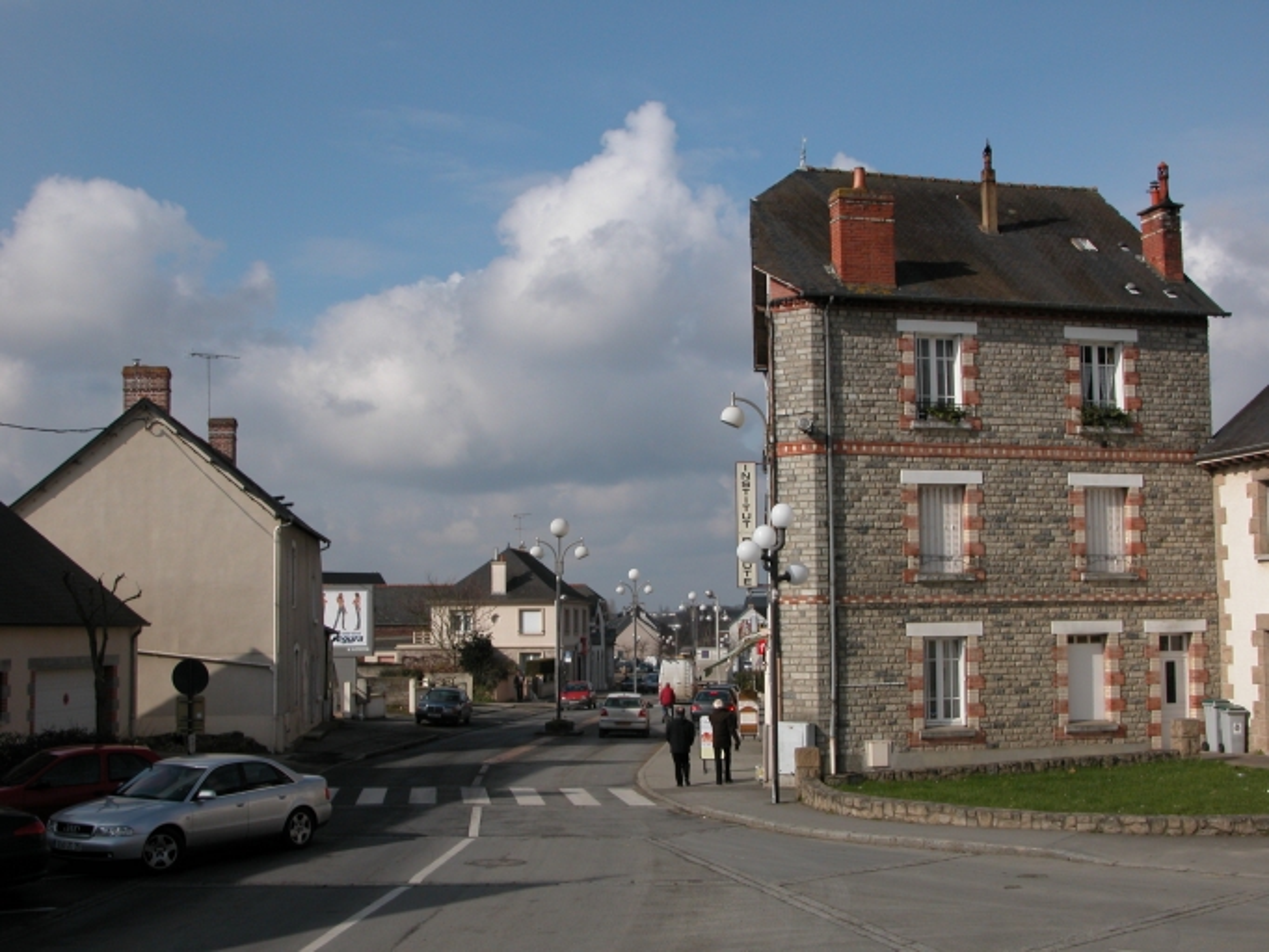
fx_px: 1687
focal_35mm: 46
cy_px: 476
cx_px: 634
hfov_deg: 41.2
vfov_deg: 31.5
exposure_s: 1/524
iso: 100
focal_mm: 11.6
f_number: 7.5
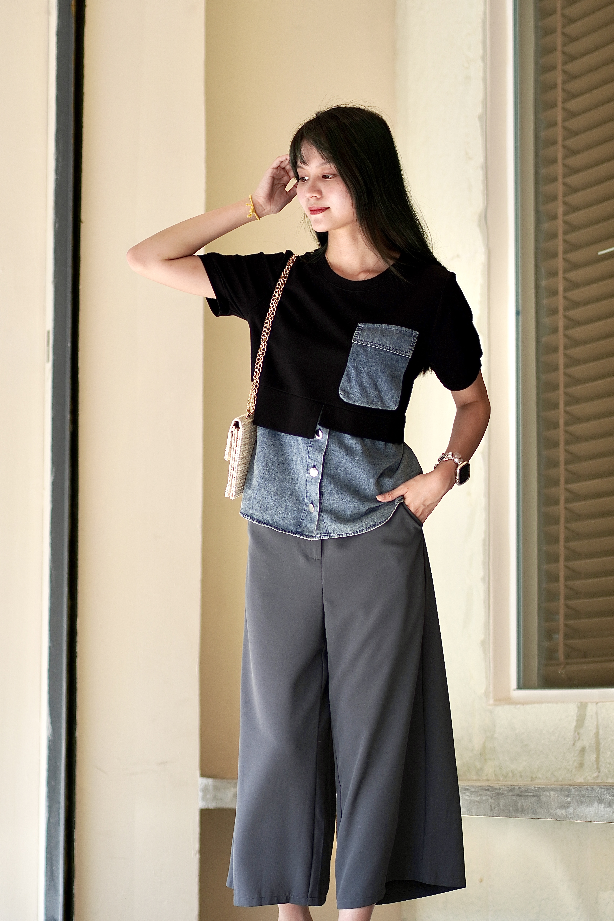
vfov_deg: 16.1
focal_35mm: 128
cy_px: 460
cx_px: 307
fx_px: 3263
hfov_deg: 10.7
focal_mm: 85
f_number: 1.8
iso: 100
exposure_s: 1/1250
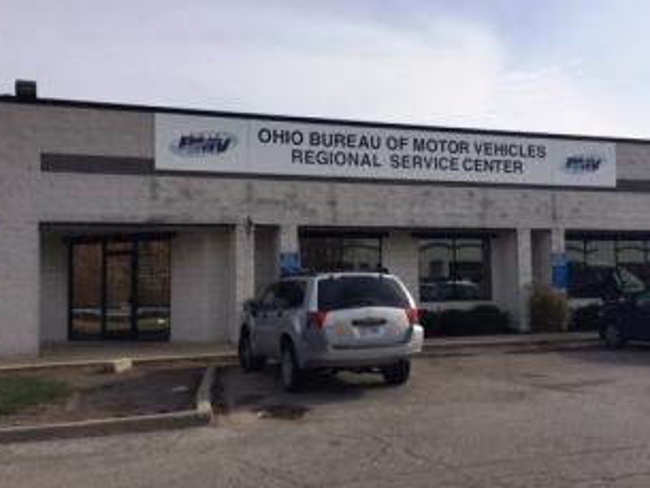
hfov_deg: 48.9
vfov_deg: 37.7
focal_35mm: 38
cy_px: 245
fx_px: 714
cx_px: 360
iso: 32
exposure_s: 1/3300
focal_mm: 4.15
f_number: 2.2
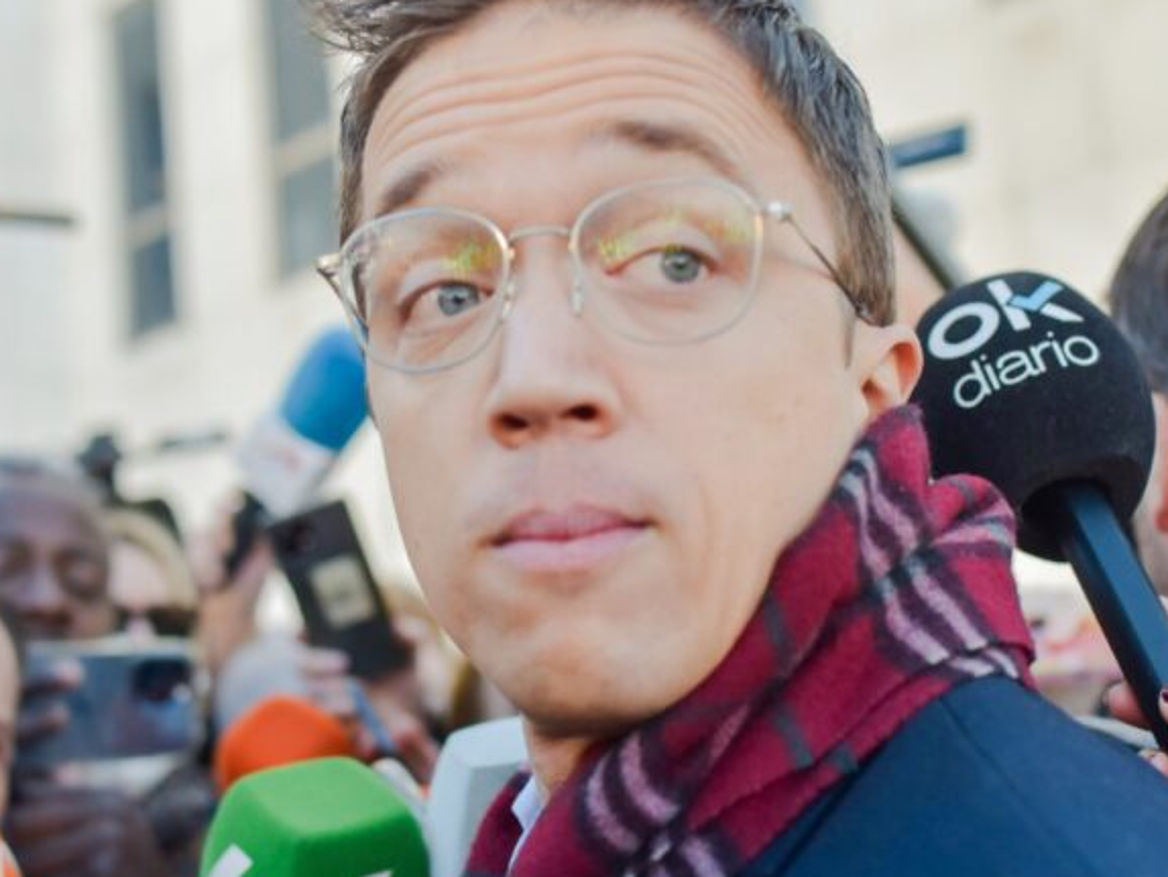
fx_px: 1215
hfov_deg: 50.6
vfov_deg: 39.6
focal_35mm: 36
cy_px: 383
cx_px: 763
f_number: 2.8
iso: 800
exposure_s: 1/1600
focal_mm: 28
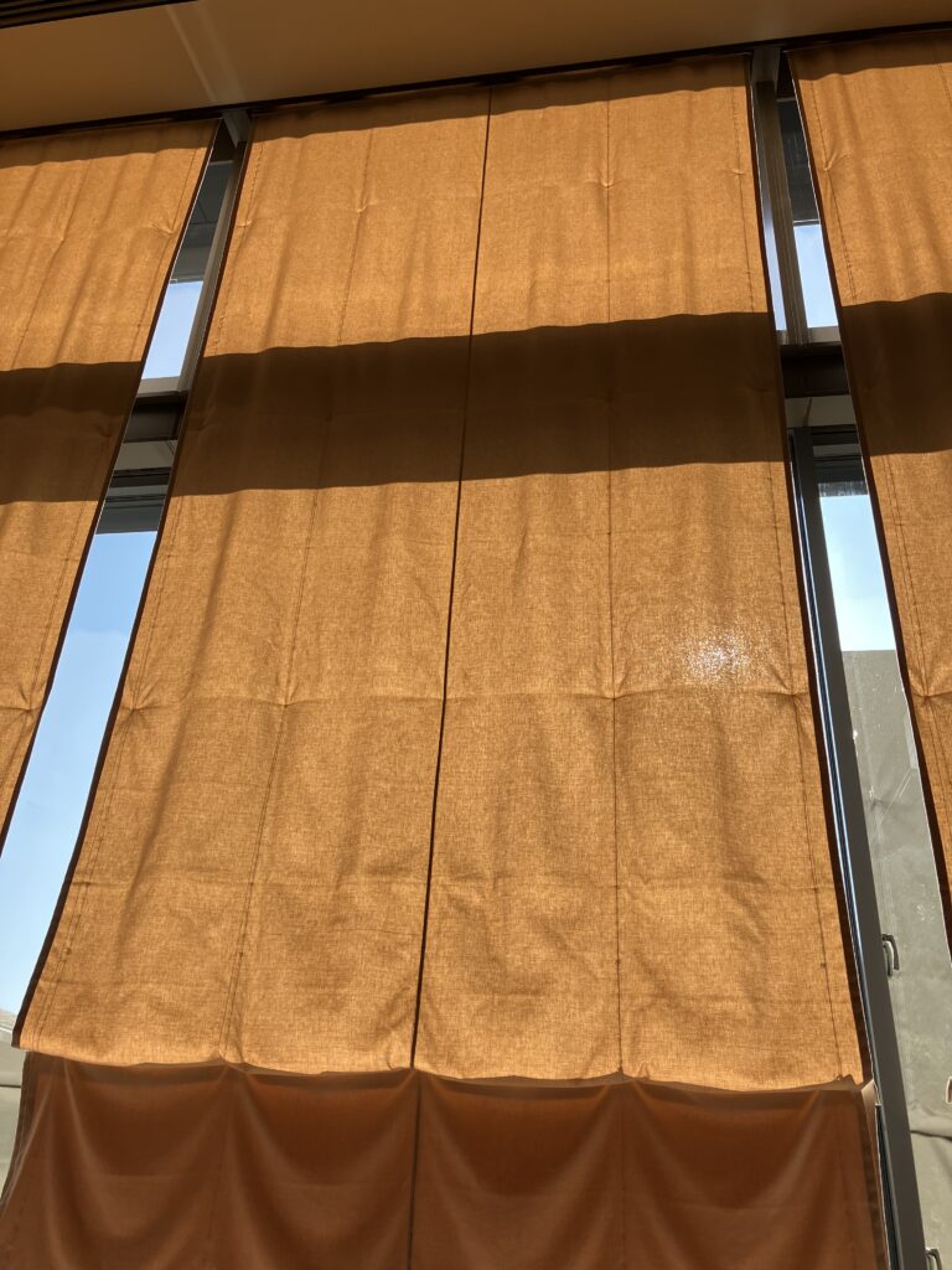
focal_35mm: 28
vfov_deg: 63.4
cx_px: 476
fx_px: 1027
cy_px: 635
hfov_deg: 49.7
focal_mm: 3.99
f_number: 1.8
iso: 32
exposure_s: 1/558
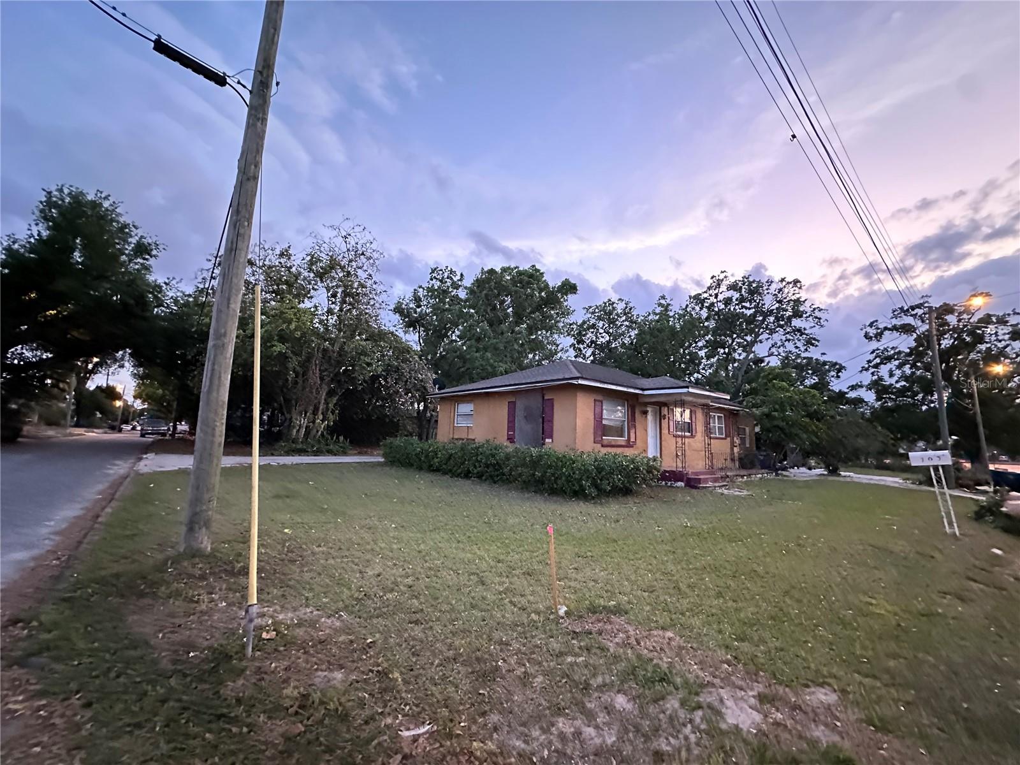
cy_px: 382
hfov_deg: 102.1
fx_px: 413
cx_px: 510
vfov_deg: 85.7
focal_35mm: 14
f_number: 2.2
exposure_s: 1/30
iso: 1600
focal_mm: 2.22
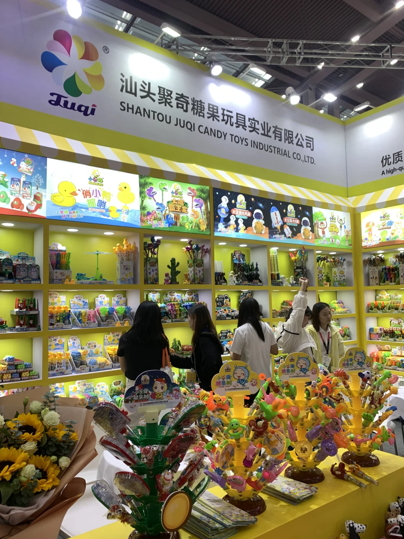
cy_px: 270
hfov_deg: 53.1
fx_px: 405
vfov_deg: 67.3
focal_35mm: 26
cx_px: 202
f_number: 1.8
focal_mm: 4.25
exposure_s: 1/100
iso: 25
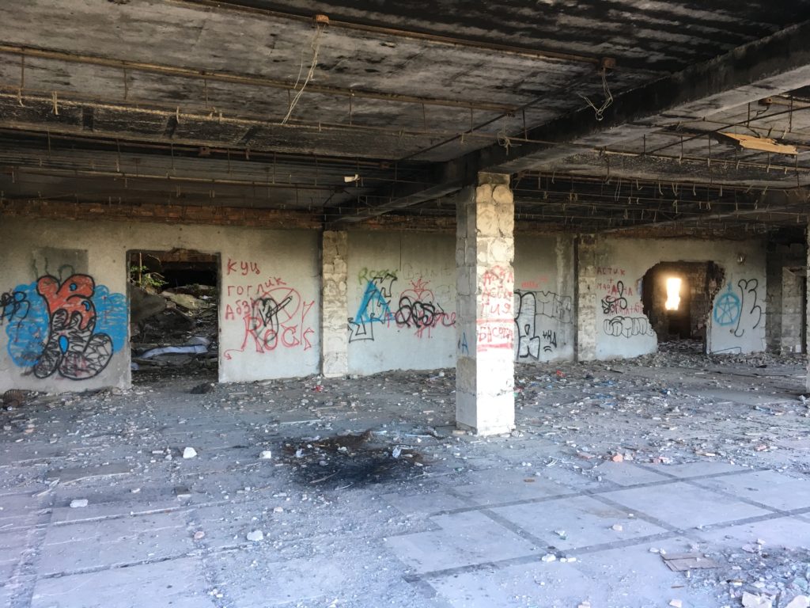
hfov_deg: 61.7
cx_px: 405
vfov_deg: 48.2
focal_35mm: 29
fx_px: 679
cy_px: 304
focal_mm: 4.15
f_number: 2.2
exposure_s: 1/33
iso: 50
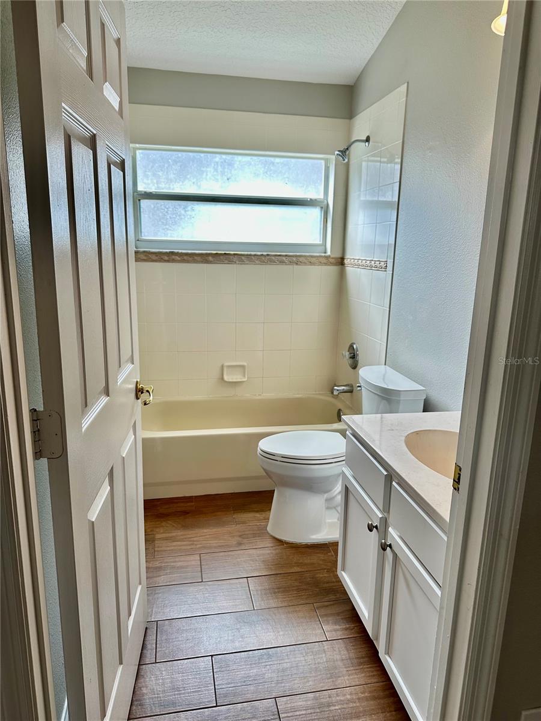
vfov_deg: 71.6
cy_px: 360
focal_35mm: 24
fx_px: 500
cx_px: 270
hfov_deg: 56.8
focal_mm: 6.86
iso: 100
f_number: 1.78
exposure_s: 1/120
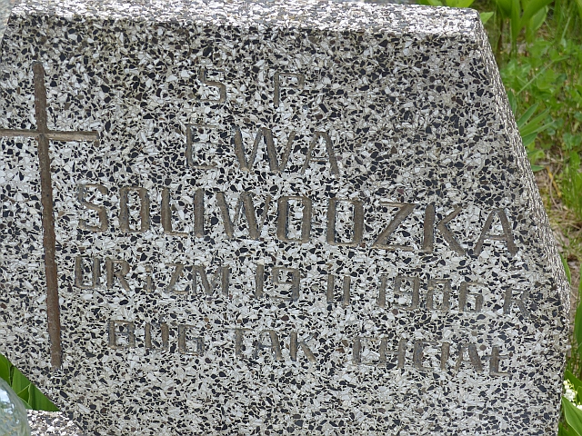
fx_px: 1833
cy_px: 218
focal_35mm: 109
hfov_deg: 18.0
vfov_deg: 13.6
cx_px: 291
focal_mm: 19.6
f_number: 4
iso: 100
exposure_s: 1/200
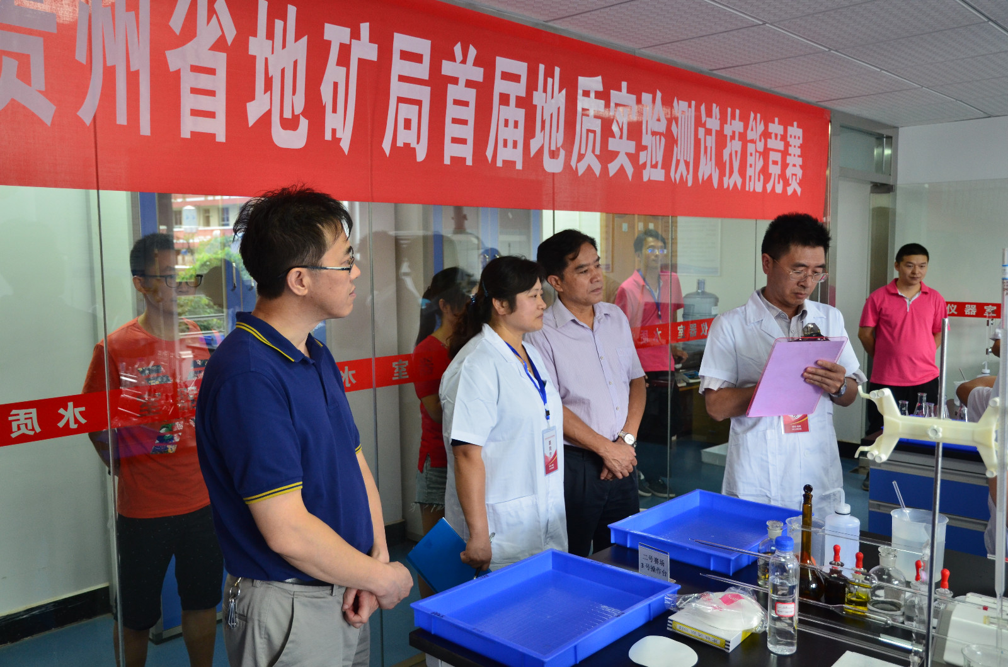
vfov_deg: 43.4
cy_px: 334
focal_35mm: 30
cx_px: 504
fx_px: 838
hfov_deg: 62.0
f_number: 3.8
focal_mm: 20
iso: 800
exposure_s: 1/125
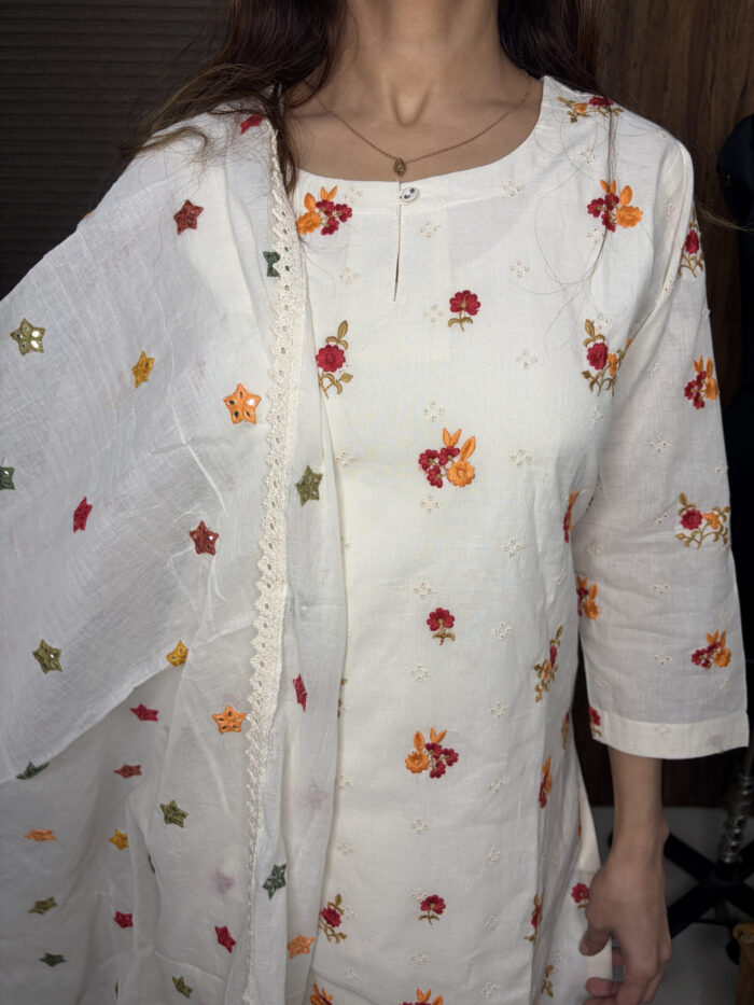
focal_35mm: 26
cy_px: 502
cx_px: 377
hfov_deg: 53.1
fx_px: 755
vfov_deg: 67.3
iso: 40
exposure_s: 1/100
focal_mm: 5.96
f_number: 1.6
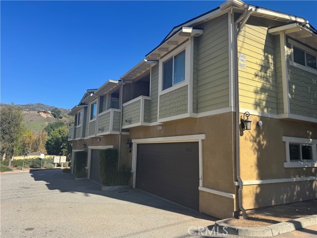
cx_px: 158
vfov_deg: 56.8
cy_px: 119
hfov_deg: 71.6
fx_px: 220
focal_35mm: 24
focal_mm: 6.76
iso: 80
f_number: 1.78
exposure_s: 1/3096
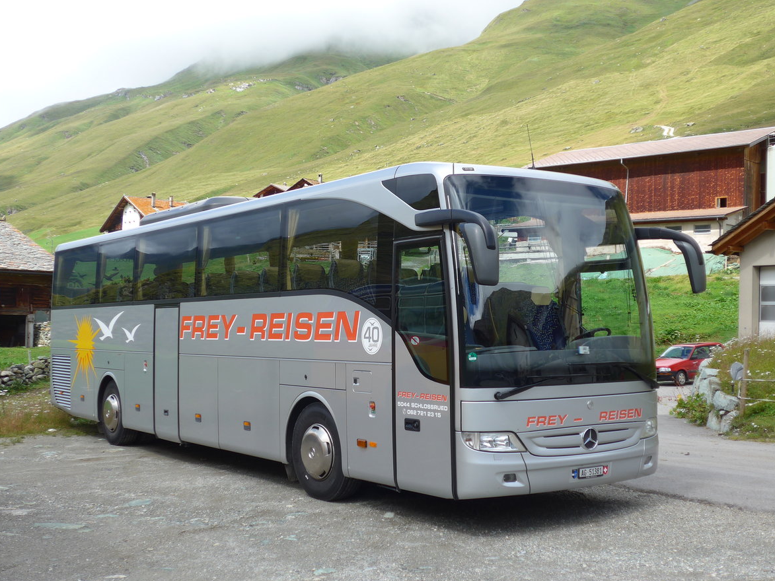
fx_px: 1008
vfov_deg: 32.2
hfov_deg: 42.1
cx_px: 388
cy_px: 289
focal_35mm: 45
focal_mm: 9
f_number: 2.8
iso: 80
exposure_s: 1/800
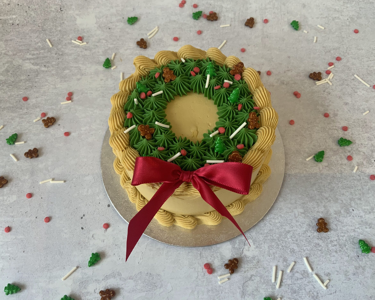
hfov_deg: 57.2
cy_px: 147
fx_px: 344
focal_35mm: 31
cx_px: 187
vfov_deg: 47.1
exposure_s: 1/50
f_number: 1.8
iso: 32
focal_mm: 3
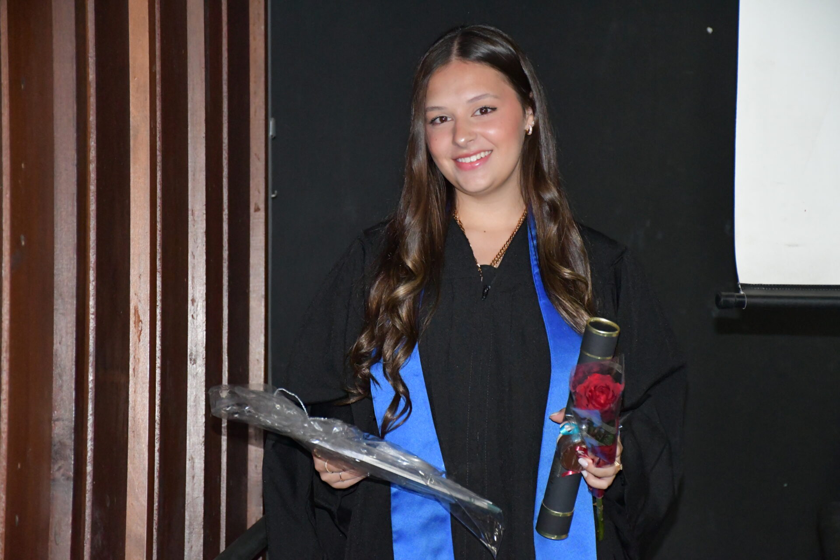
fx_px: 2613
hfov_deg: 18.3
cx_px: 420
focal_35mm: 112
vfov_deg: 12.2
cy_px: 280
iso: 6400
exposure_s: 1/60
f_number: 5
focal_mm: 75
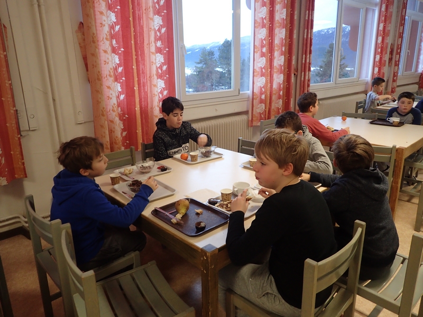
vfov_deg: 54.9
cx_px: 212
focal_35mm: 25
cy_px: 158
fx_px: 305
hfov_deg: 69.4
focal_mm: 4.5
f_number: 2
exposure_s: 1/30
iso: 200
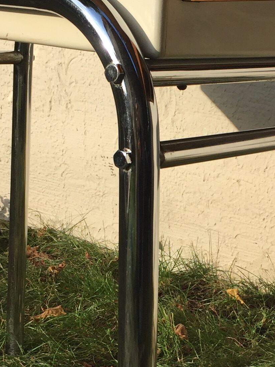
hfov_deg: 17.1
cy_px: 277
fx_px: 911
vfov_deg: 22.5
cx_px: 208
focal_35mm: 86
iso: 32
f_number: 2.2
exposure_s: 1/1364
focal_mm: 4.15
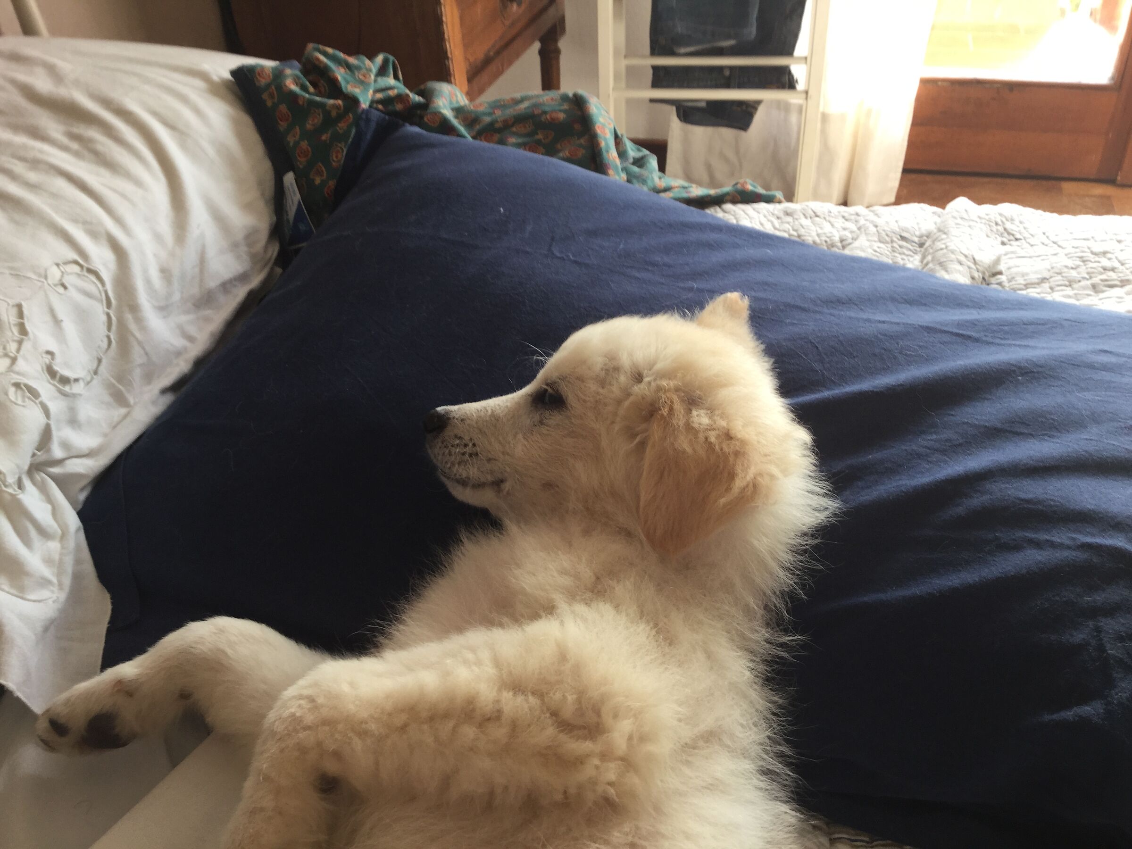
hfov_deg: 58.4
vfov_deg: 45.4
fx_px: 1014
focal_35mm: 31
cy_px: 424
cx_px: 566
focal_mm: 3.3
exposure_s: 1/40
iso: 25
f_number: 2.4
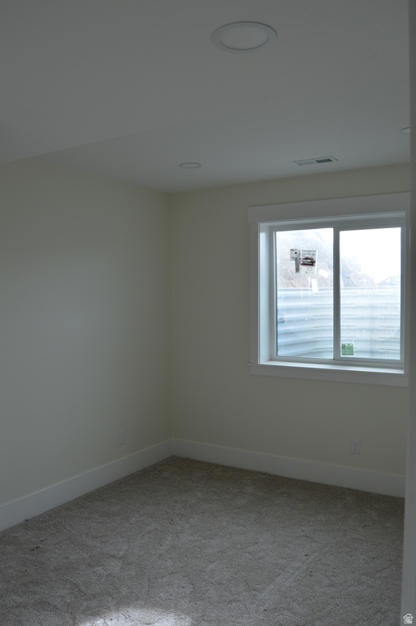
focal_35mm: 28
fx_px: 495
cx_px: 208
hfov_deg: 45.6
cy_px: 313
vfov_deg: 64.6
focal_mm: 19
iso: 180
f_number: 5.6
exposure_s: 1/125
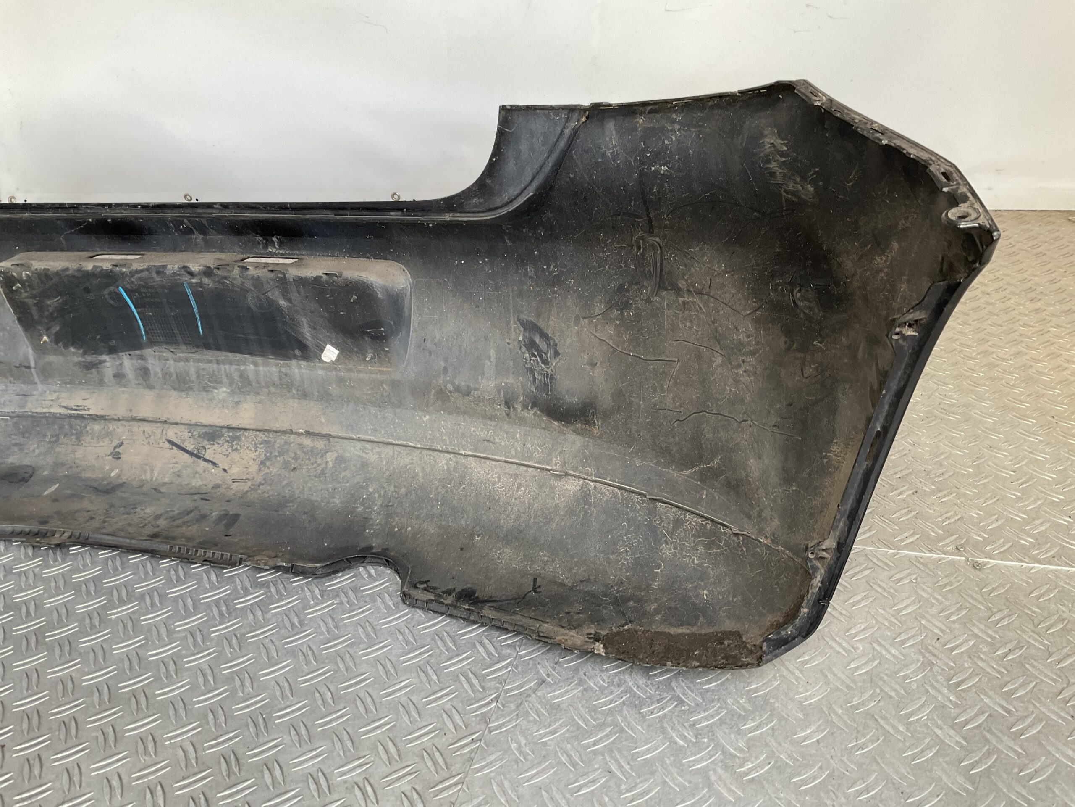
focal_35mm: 29
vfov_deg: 48.2
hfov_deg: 61.7
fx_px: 901
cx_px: 538
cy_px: 404
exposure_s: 1/50
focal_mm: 3
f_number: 1.8
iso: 40
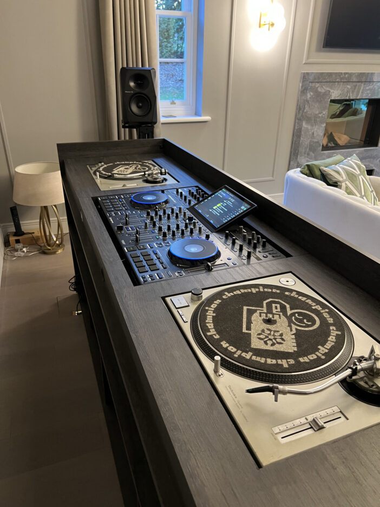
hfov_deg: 53.1
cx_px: 190
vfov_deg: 67.3
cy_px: 254
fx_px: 381
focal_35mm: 26
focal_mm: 5.7
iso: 320
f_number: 1.5
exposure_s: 1/50
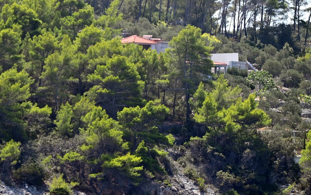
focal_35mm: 329
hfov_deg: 6.4
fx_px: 2789
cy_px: 110
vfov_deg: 4.0
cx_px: 124
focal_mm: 220
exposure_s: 1/1000
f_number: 5.3
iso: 320
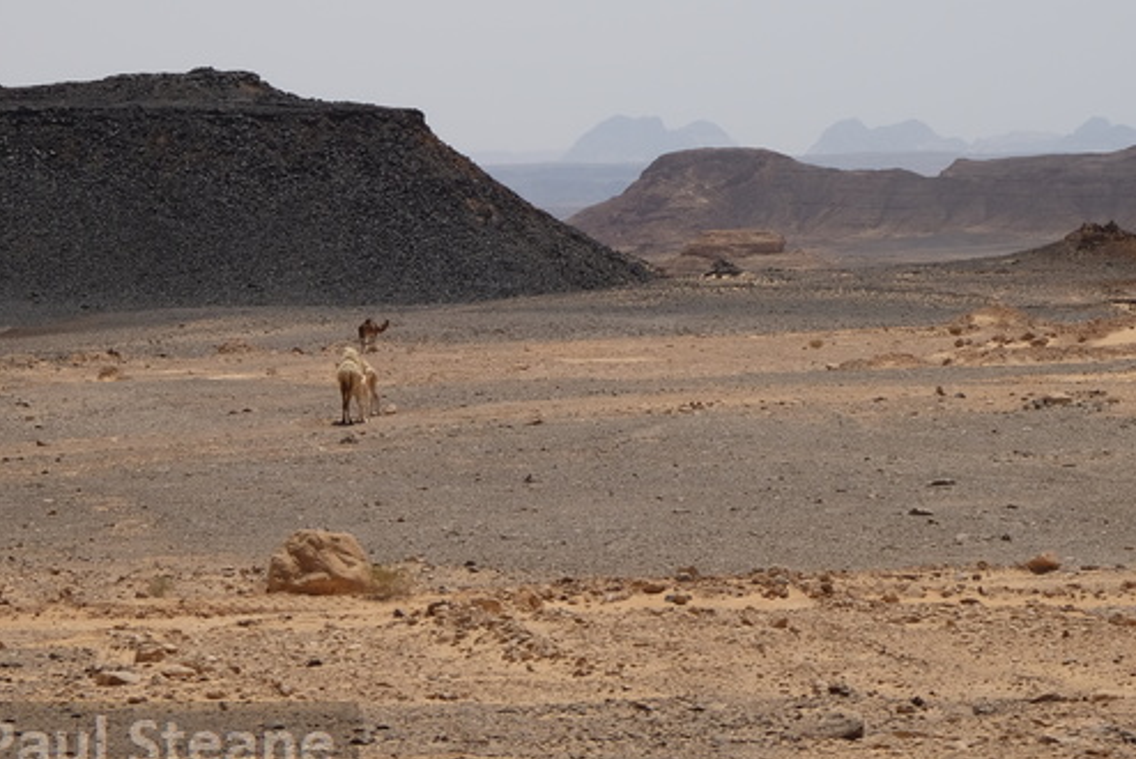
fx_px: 4199
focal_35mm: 133
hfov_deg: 15.4
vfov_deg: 10.3
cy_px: 198
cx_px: 467
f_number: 11
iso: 200
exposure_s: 1/350
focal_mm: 55
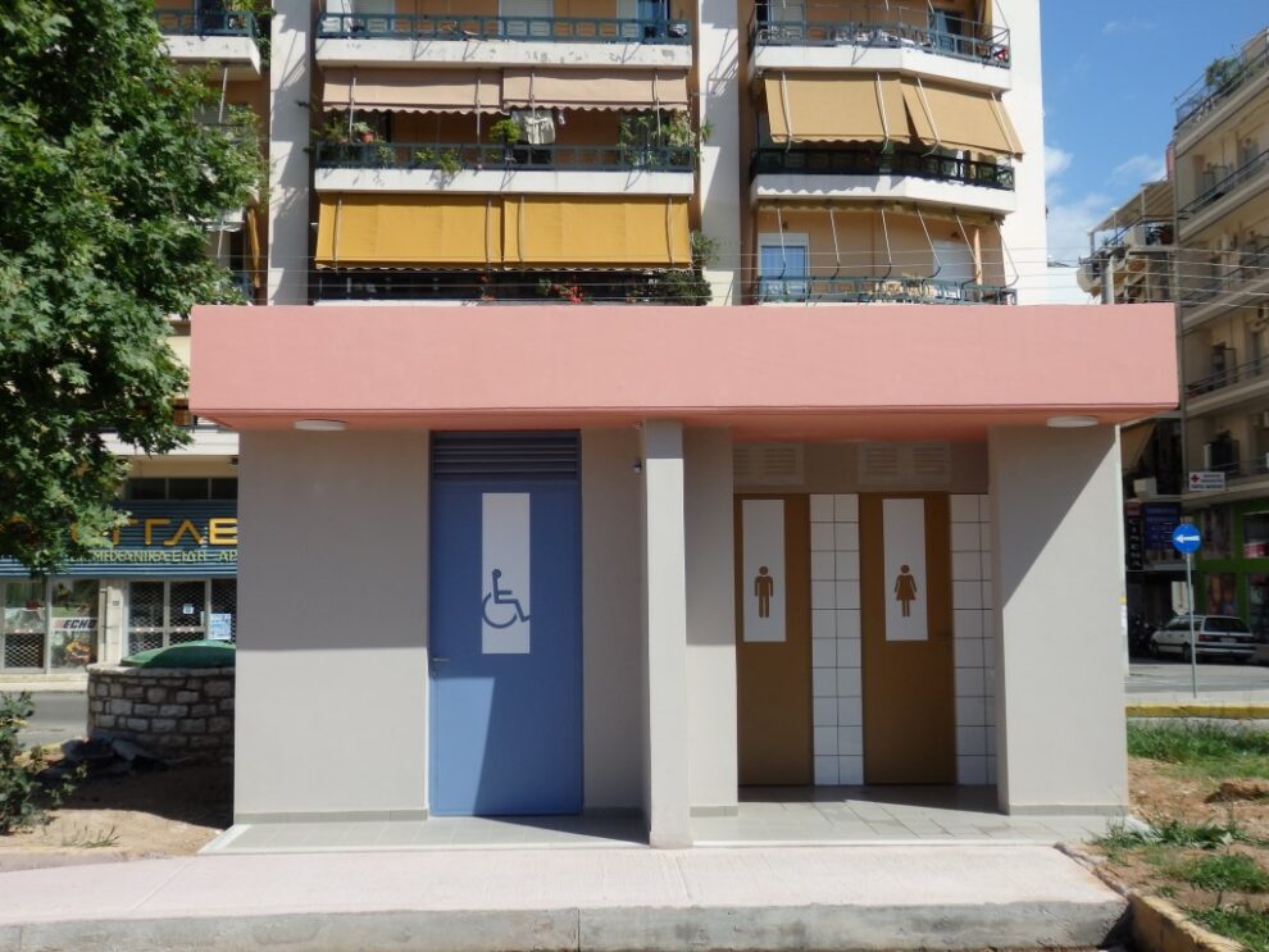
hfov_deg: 50.1
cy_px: 476
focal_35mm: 37
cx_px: 634
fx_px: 1357
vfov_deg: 38.7
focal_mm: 6.6
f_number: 10.1
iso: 100
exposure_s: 1/200
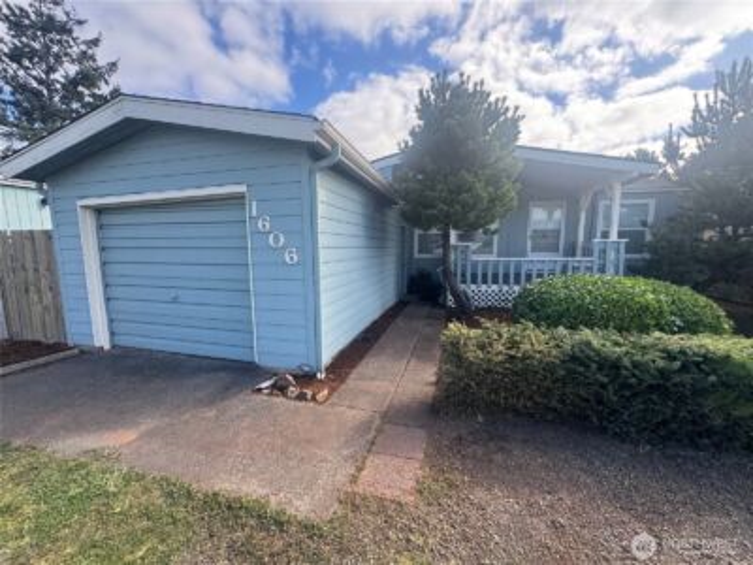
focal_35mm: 14
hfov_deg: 102.1
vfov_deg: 85.7
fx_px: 305
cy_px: 282
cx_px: 376
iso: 40
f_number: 2.2
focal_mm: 2.22
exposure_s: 1/366
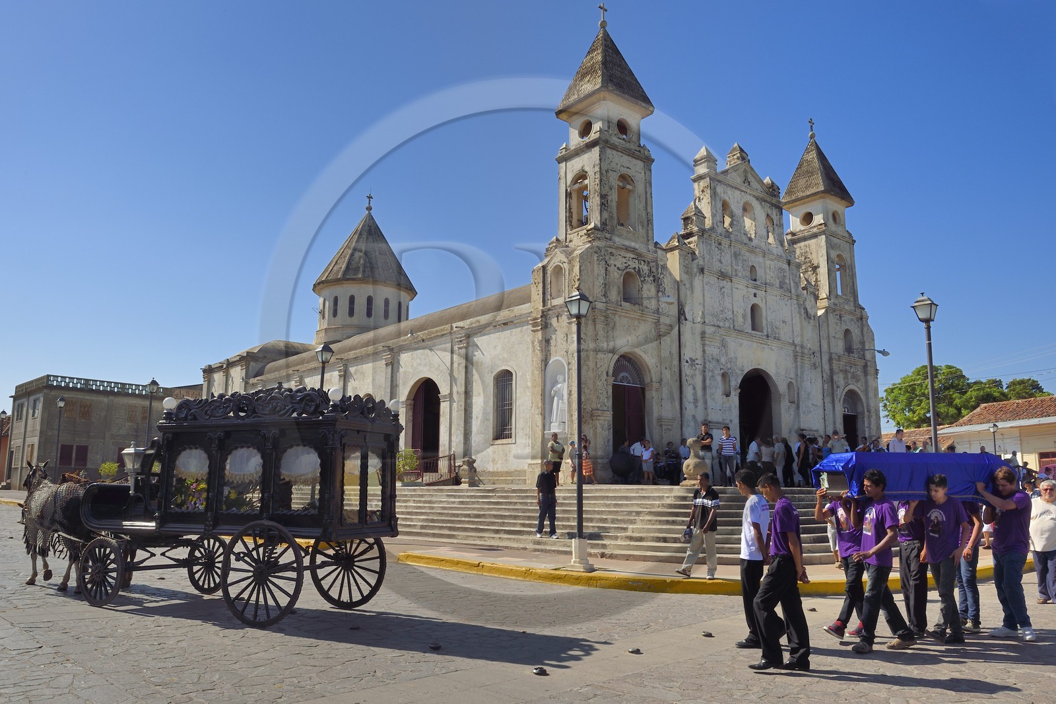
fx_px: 704
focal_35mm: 24
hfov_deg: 73.8
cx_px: 528
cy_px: 352
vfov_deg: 53.1
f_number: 16
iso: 200
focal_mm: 24
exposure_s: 1/250
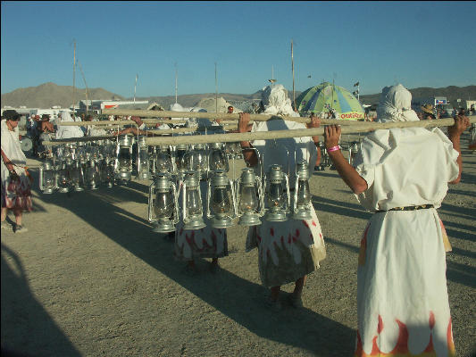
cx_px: 238
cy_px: 178
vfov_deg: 44.2
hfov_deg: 56.8
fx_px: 440
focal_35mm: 32
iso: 100
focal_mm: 8.22
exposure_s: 1/500
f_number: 9
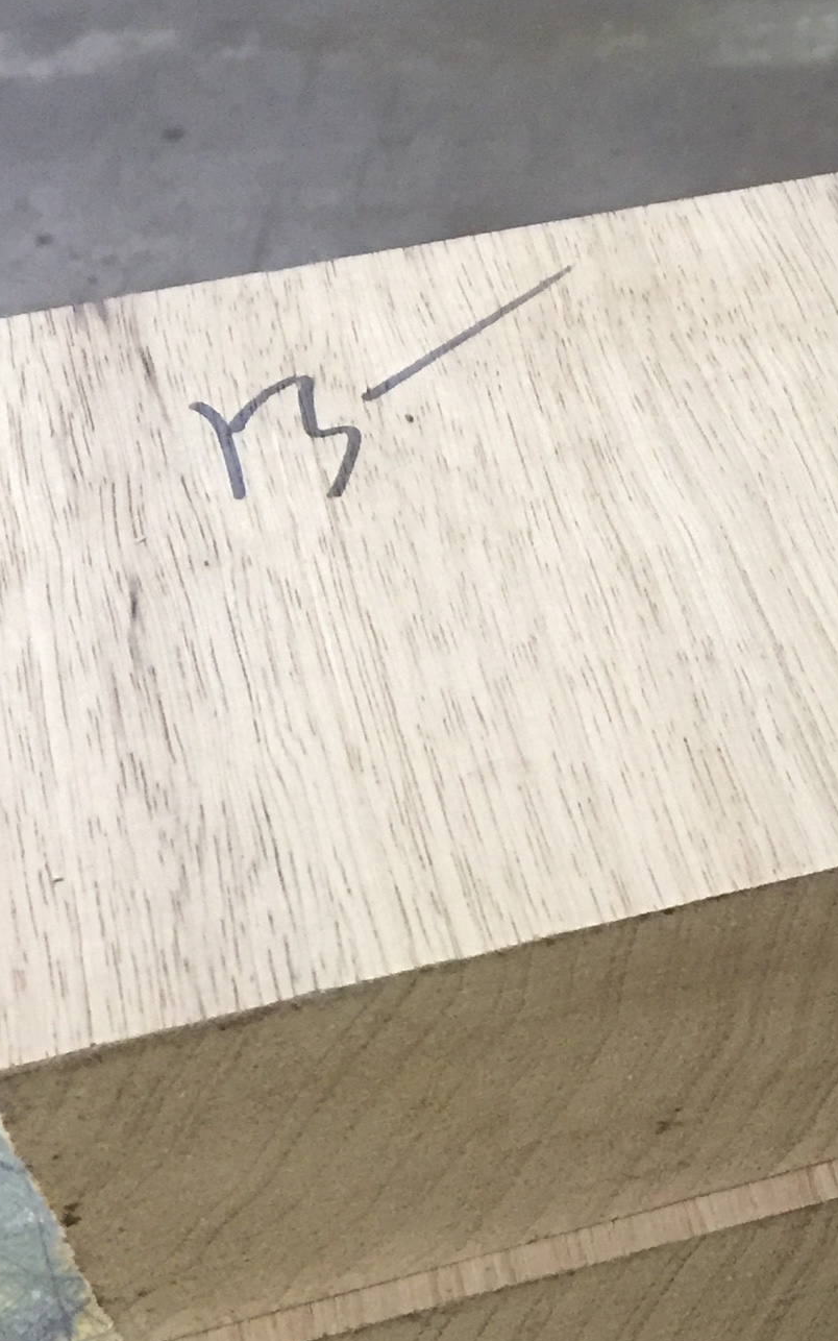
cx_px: 1434
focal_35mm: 78
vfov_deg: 26.0
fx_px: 2850
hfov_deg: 14.9
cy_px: 1055
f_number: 2.2
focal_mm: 4.15
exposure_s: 1/15
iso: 100
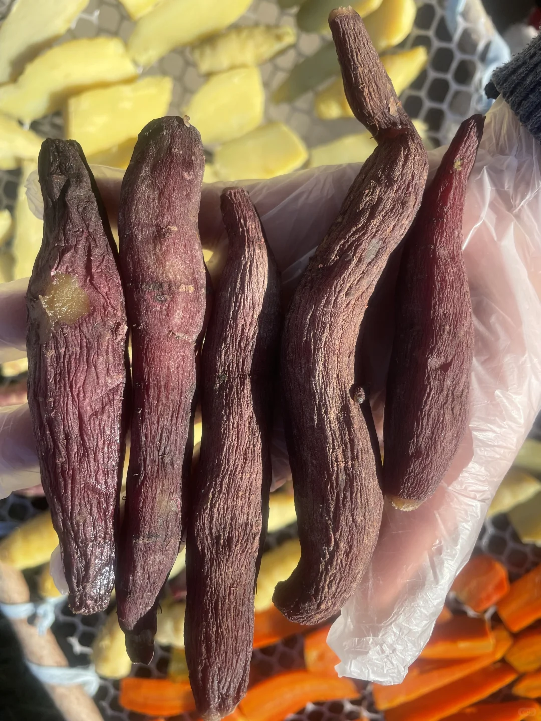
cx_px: 270
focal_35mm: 26
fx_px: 542
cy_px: 360
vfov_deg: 67.3
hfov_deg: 53.1
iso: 32
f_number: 1.6
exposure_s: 1/1401
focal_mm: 4.2
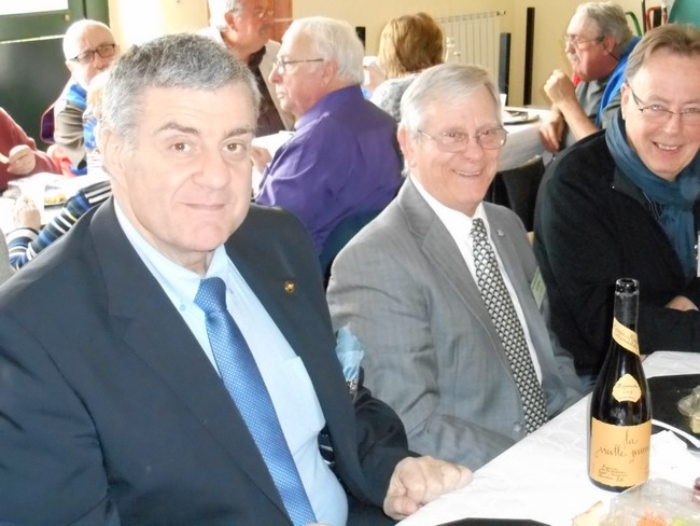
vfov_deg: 25.2
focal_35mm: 58
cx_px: 350
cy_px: 263
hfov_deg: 33.2
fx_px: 1173
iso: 1400
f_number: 4.7
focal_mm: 10.37
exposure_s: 1/60
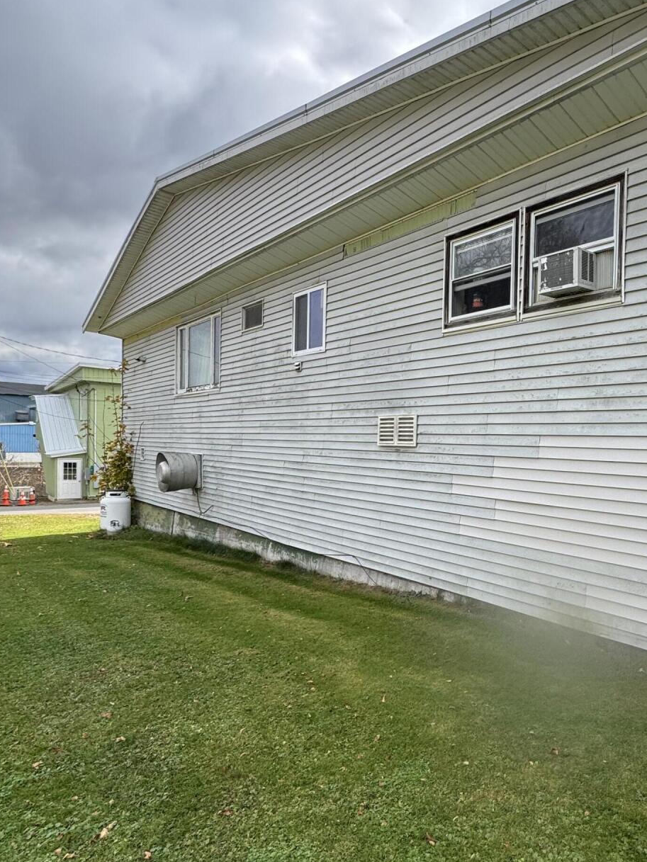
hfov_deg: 55.8
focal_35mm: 23
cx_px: 493
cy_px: 467
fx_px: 573
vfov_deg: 73.8
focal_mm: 2.22
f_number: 2.2
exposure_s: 1/664
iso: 40
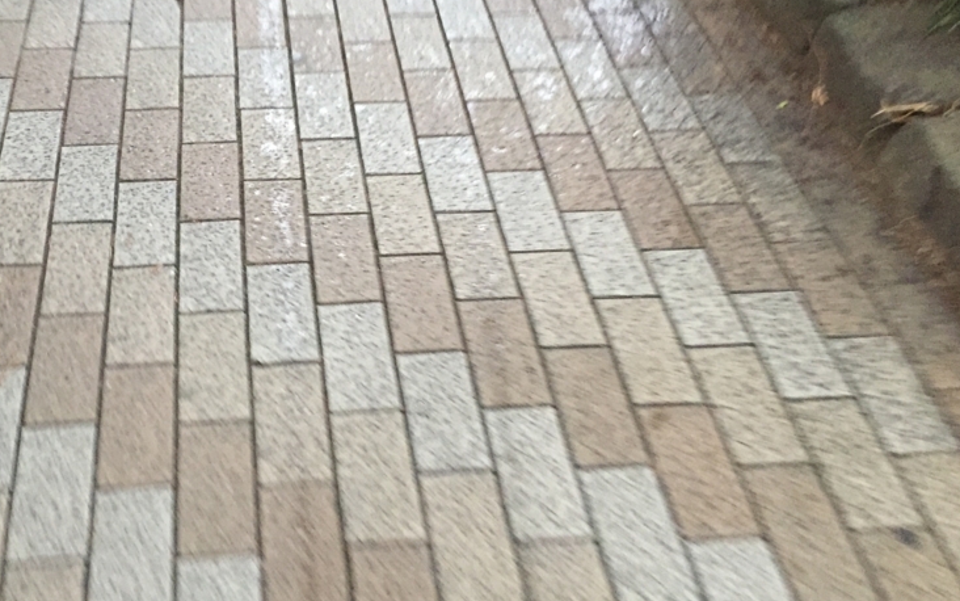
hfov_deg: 45.3
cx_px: 303
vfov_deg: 29.9
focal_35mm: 43
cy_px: 277
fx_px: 1125
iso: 250
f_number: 2.2
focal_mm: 4.15
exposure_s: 1/24
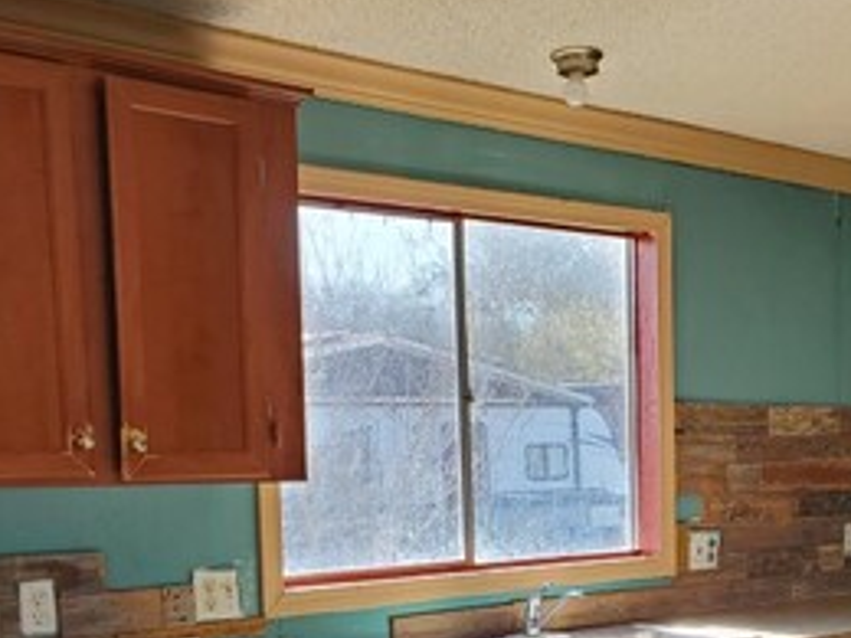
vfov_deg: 22.2
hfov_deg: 27.2
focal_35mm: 64
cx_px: 985
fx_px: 1573
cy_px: 605
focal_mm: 4.3
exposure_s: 1/100
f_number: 2.4
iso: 50
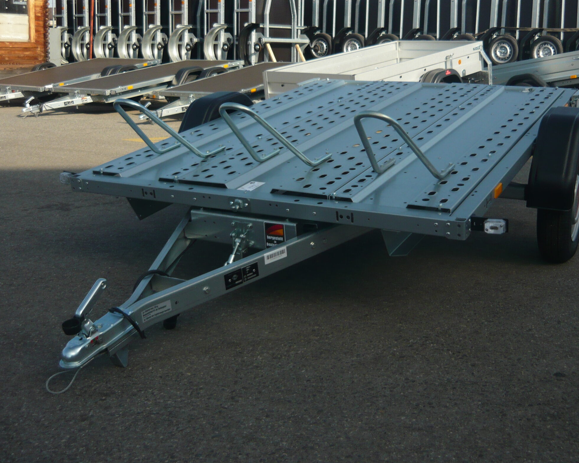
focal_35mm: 42
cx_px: 335
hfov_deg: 43.7
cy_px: 192
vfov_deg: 35.6
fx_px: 720
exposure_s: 1/160
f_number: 8
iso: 100
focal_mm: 5.5
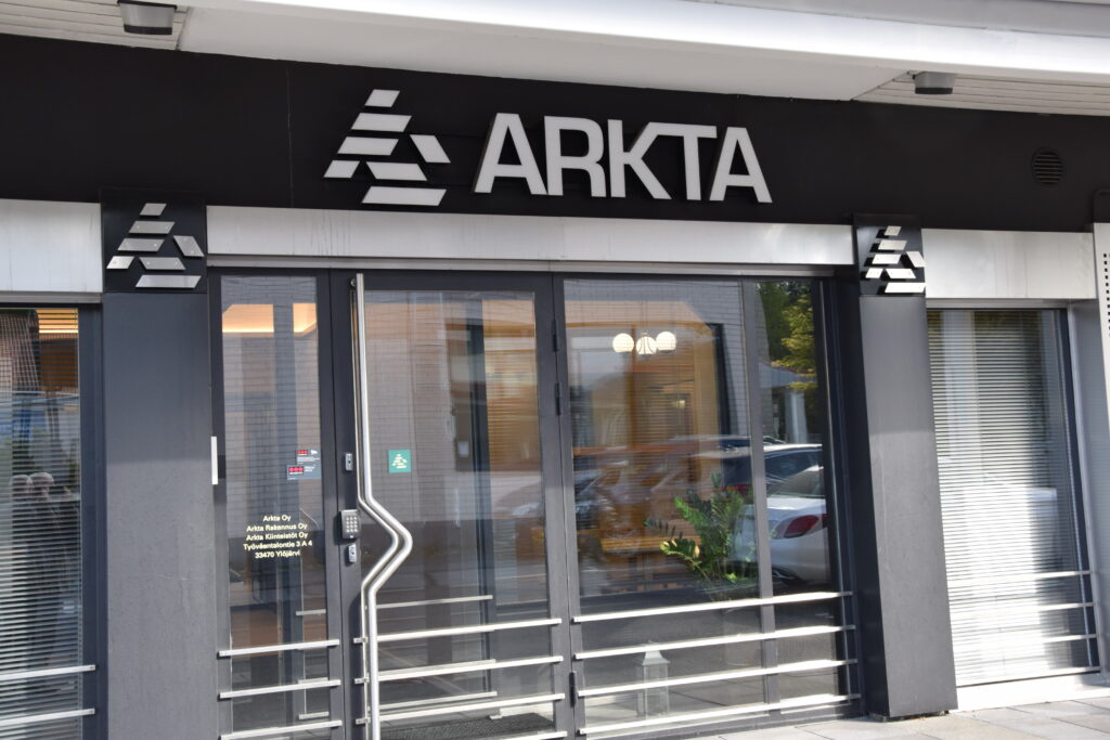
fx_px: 1295
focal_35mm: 42
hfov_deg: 46.4
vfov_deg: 31.9
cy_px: 370
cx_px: 555
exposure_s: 1/160
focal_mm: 28
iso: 400
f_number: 6.3
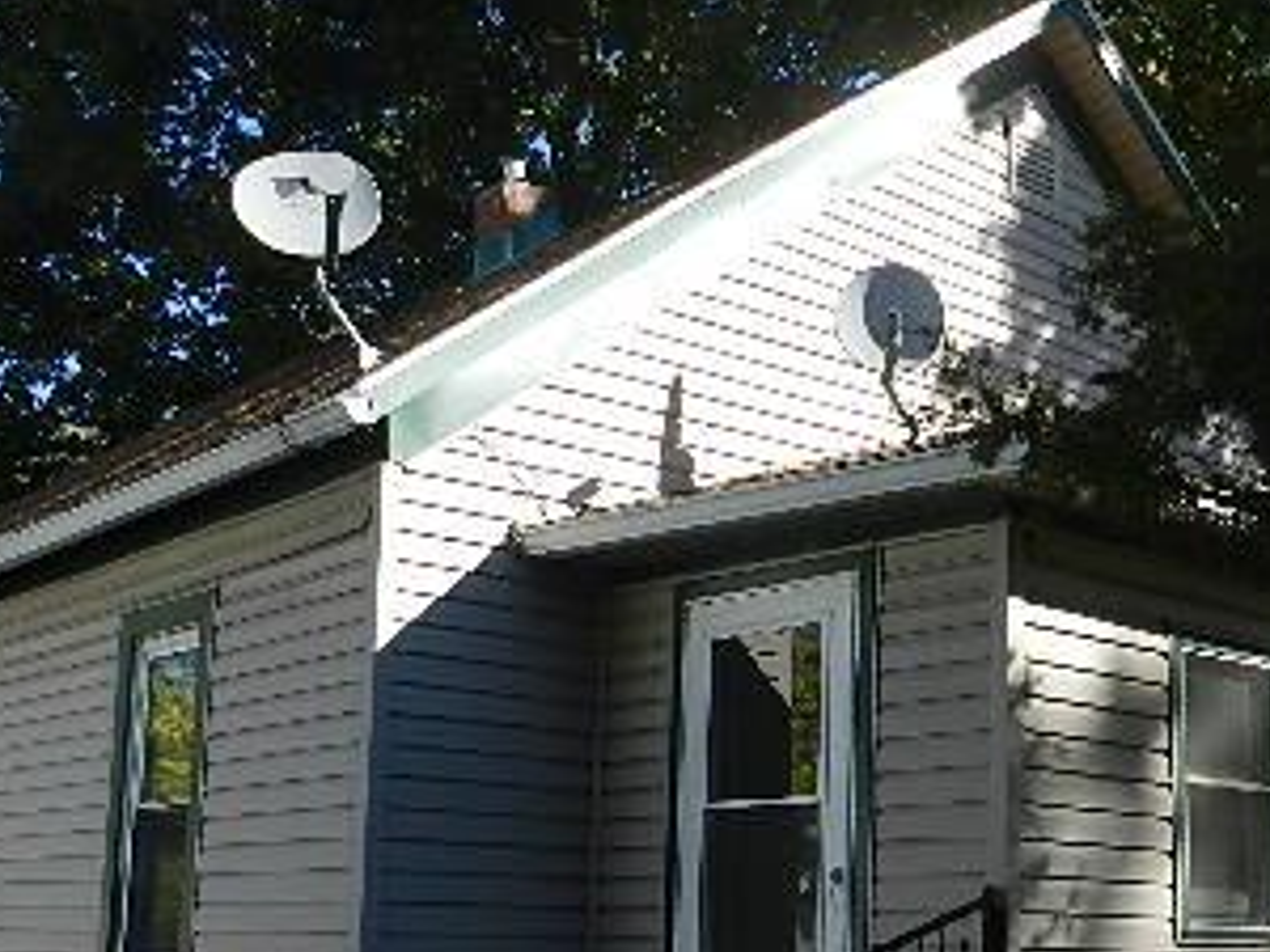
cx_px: 783
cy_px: 694
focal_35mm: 49
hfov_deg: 38.7
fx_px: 1798
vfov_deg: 29.3
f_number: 3.4
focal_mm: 4
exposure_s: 1/800
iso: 160
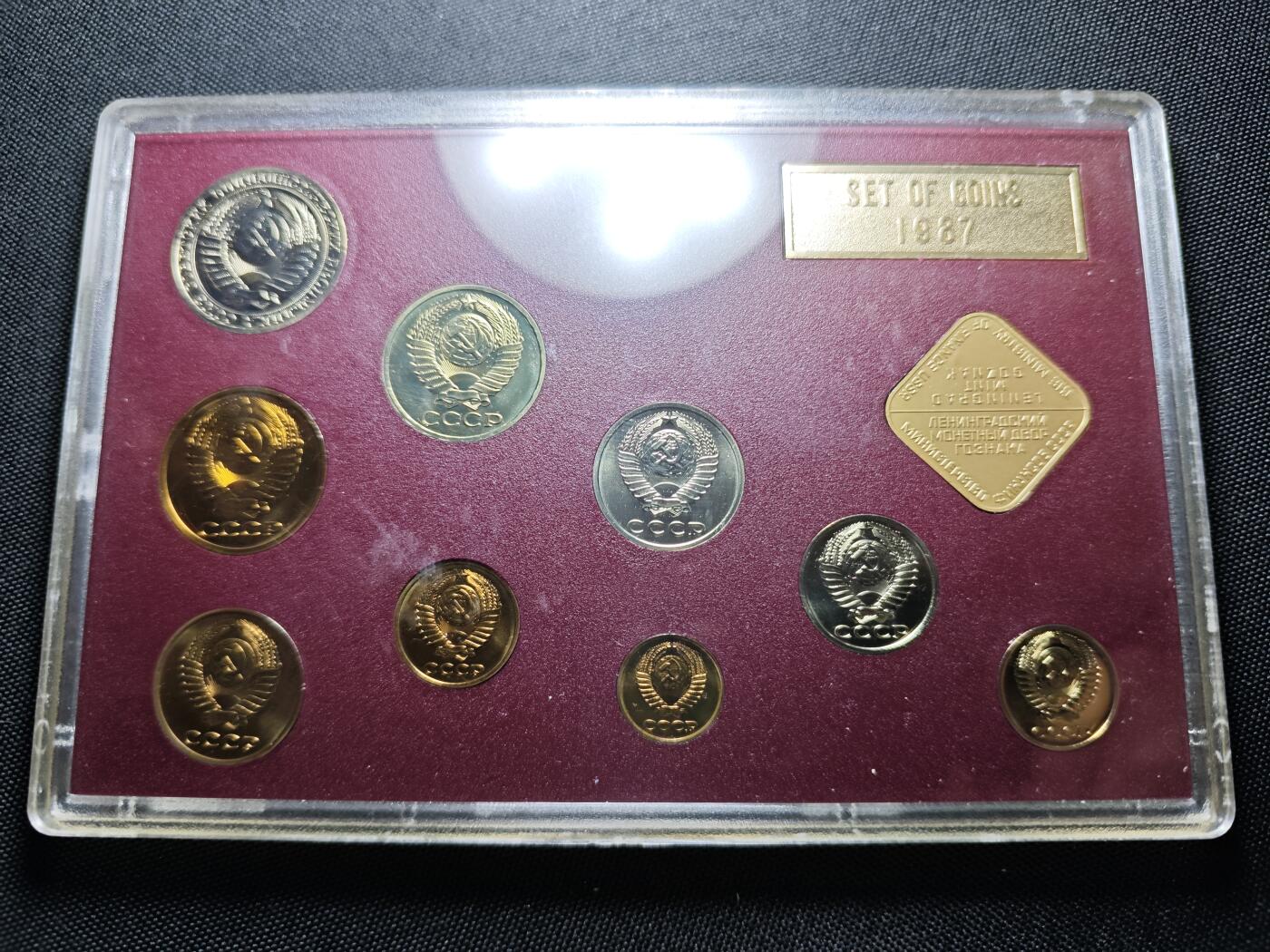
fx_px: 881
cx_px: 635
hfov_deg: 71.6
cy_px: 476
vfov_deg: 56.8
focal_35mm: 24
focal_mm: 5.84
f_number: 1.6
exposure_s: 1/88.7
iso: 80
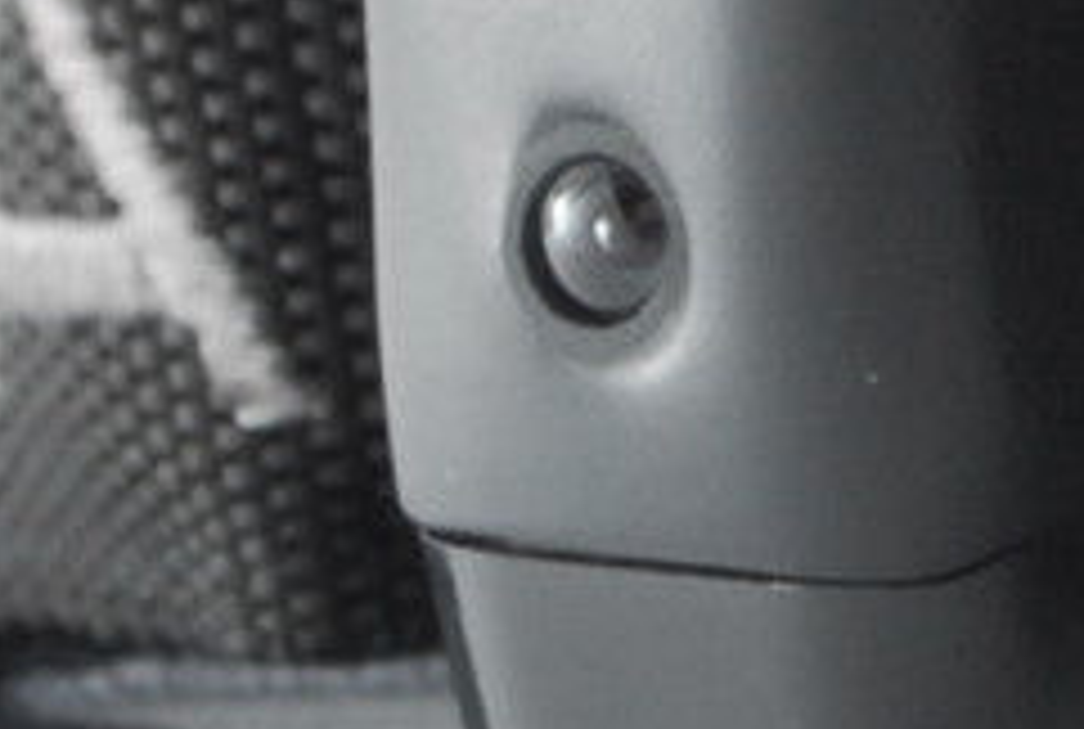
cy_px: -556
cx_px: 2532
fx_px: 15606
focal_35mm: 517
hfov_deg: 3.9
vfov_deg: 2.7
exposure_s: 1/125
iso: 400
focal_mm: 52
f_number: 18
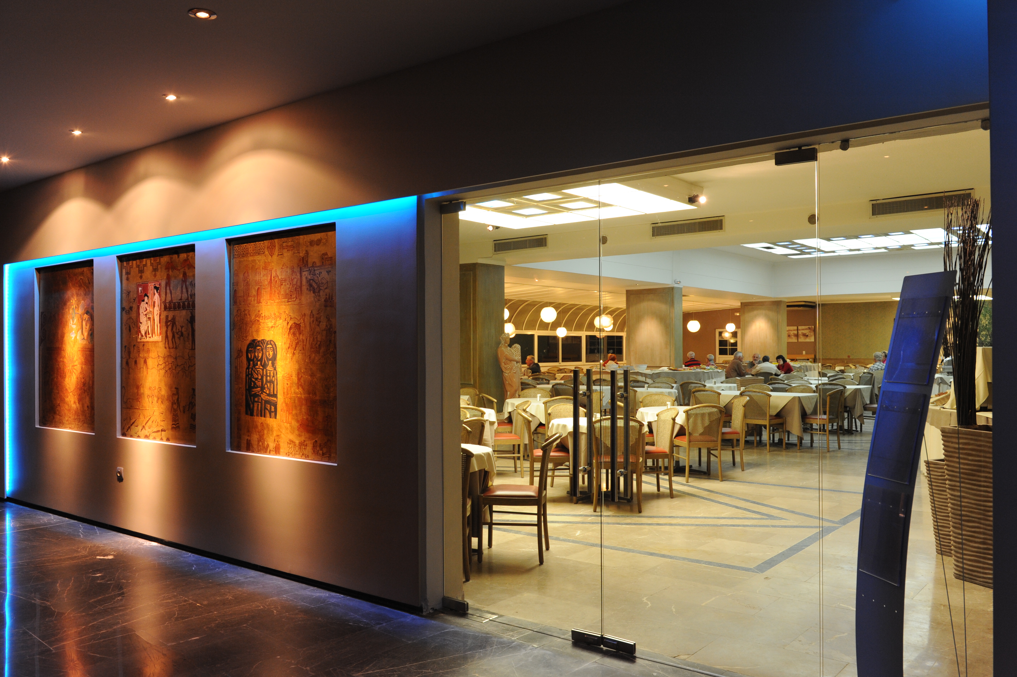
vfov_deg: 44.9
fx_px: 819
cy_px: 338
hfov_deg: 63.7
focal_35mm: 29
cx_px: 508
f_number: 8
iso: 1250
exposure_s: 1/6
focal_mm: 29
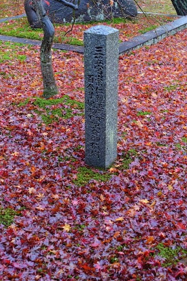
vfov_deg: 34.0
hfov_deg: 22.9
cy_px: 140
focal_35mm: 59
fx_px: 460
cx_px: 114
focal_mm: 14.3
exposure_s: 1/40
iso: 320
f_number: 2.8
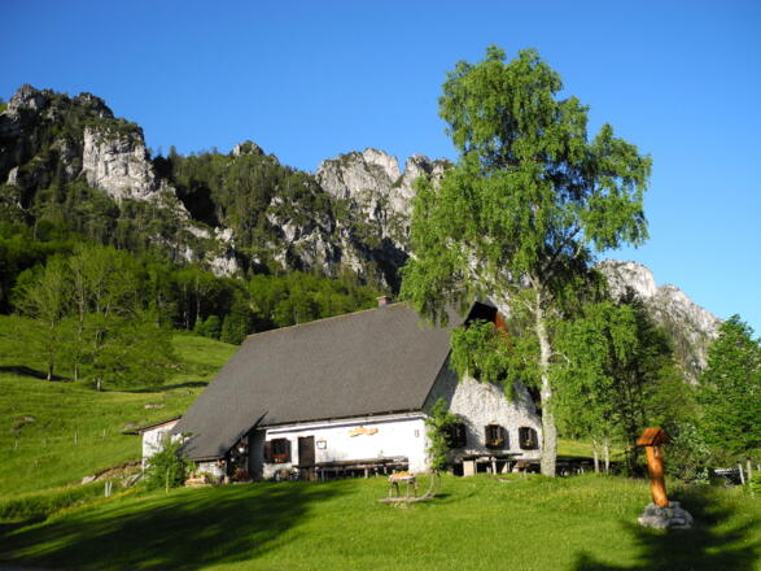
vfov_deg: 46.8
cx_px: 380
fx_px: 659
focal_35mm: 30
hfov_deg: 60.0
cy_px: 286
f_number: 2.8
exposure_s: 1/868
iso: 100
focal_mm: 6.4
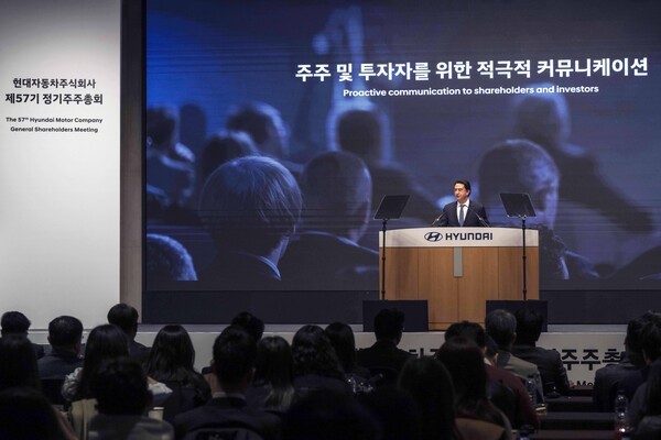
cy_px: 220
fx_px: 1873
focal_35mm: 102
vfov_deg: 13.4
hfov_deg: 20.0
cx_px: 330
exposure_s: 1/250
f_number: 6.3
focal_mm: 102
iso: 1600
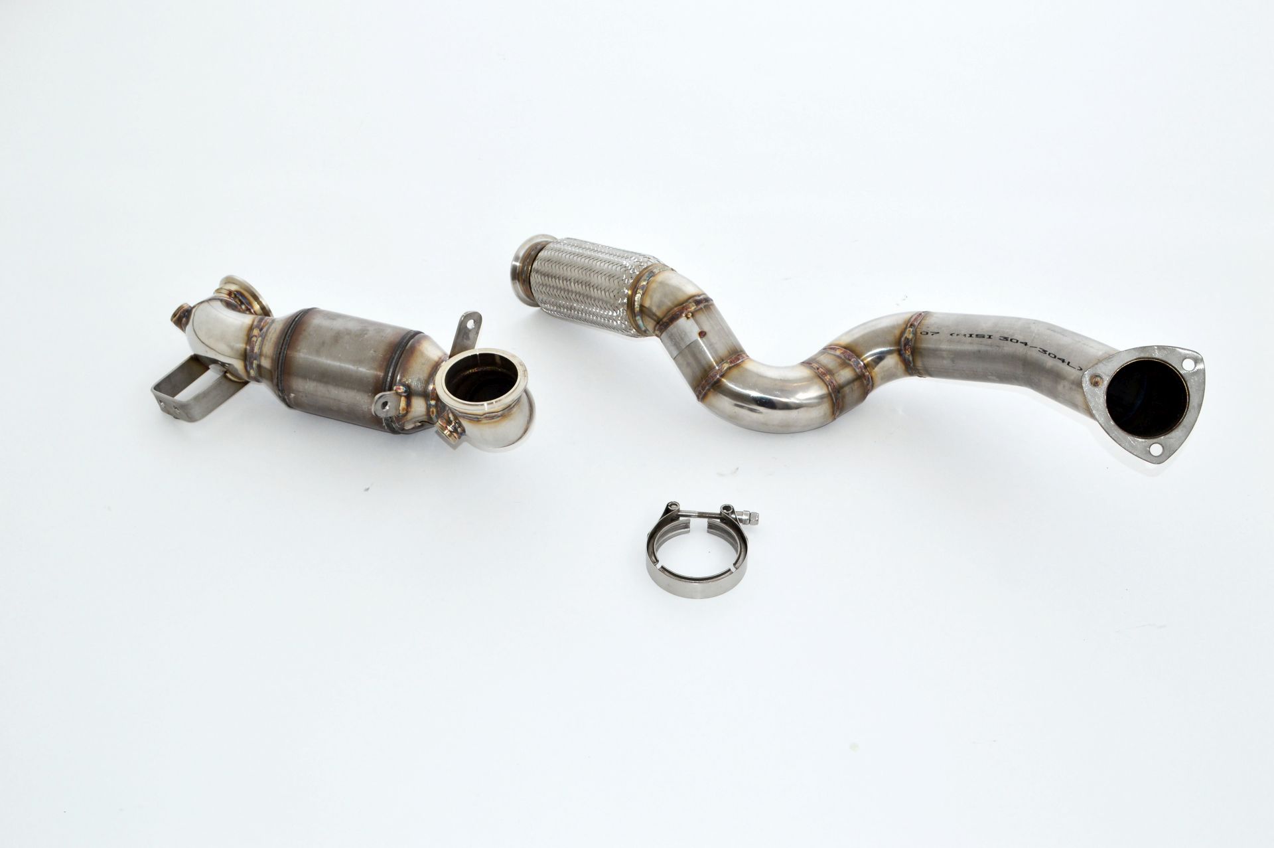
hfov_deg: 49.6
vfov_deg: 34.2
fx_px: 1379
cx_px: 637
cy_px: 424
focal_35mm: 39
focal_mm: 26
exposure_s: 1/200
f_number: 10
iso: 200
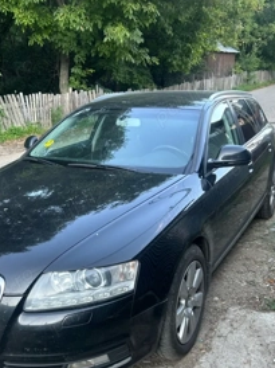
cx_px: 121
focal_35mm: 38
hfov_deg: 37.6
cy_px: 212
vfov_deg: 48.8
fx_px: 403
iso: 50
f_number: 1.5
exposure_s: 1/121
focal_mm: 5.7
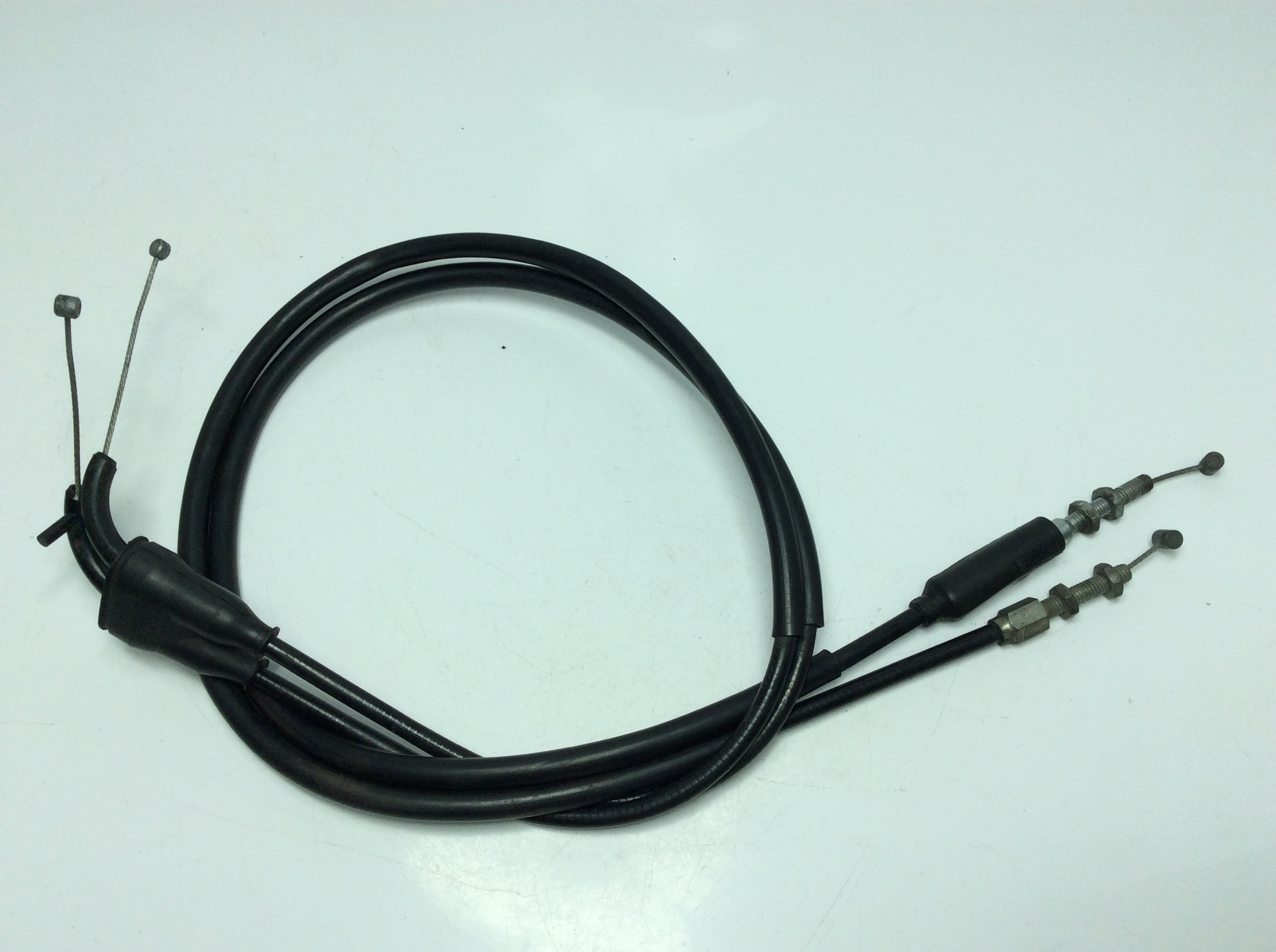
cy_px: 476
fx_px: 1178
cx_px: 638
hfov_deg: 56.9
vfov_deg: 44.1
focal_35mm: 32
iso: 32
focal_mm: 3.3
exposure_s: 1/578
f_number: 2.4
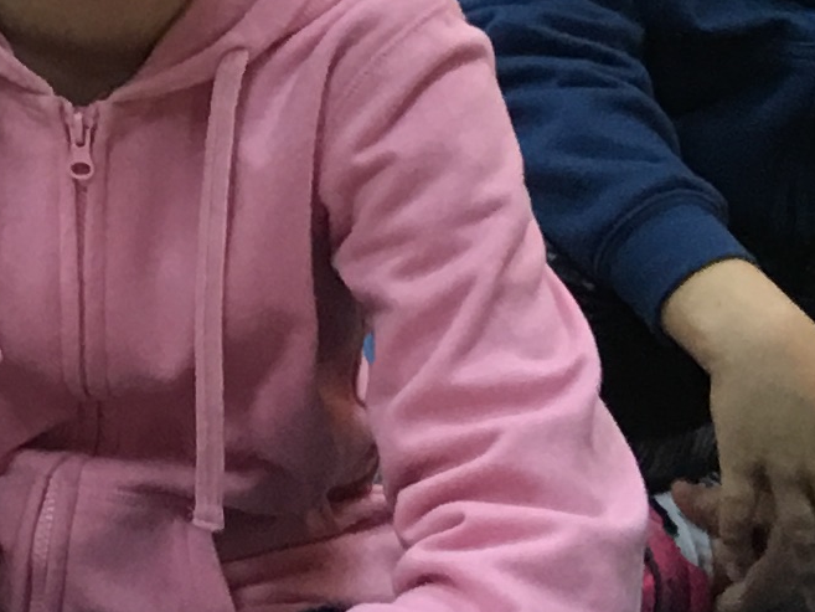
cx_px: -847
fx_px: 4192
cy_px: -658
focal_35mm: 178
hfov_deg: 10.2
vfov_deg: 7.9
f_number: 2.2
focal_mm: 4.15
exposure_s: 1/17
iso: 50
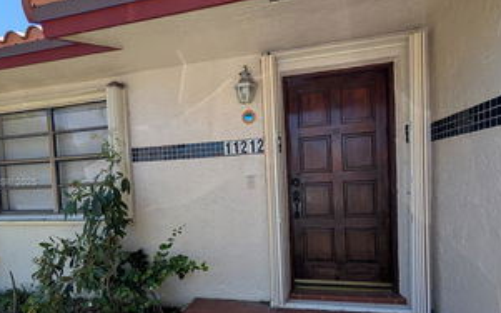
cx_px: 249
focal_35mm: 18
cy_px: 183
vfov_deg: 64.5
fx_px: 246
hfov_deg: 91.1
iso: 52
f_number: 1.7
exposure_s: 1/1626
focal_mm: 2.02
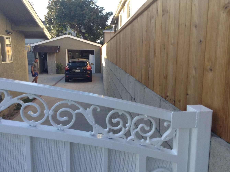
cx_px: 115
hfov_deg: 55.4
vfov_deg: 42.8
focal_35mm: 33
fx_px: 219
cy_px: 86
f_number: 2.4
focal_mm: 3.3
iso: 25
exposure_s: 1/214
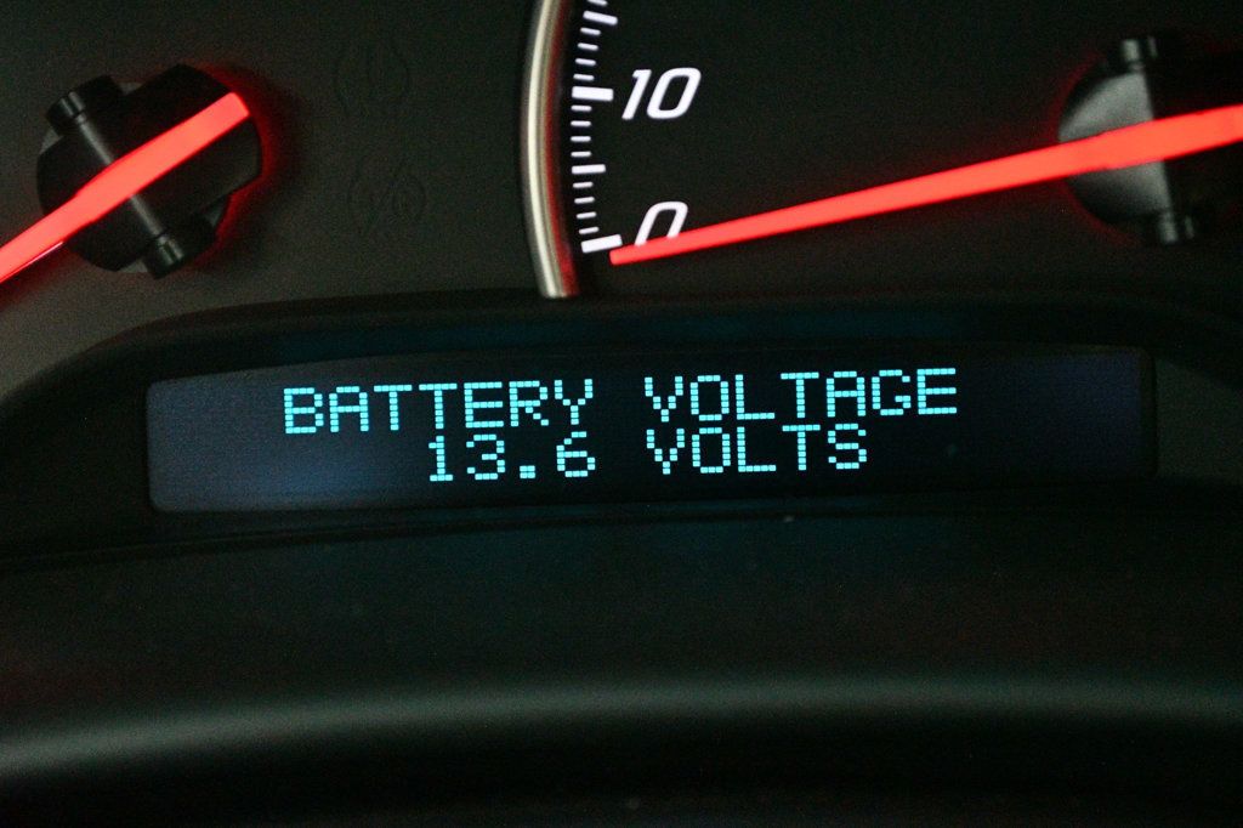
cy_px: 414
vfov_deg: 16.6
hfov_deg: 24.8
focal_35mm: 82
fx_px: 2830
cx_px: 622
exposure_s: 1/50
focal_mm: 55
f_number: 5.6
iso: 12800
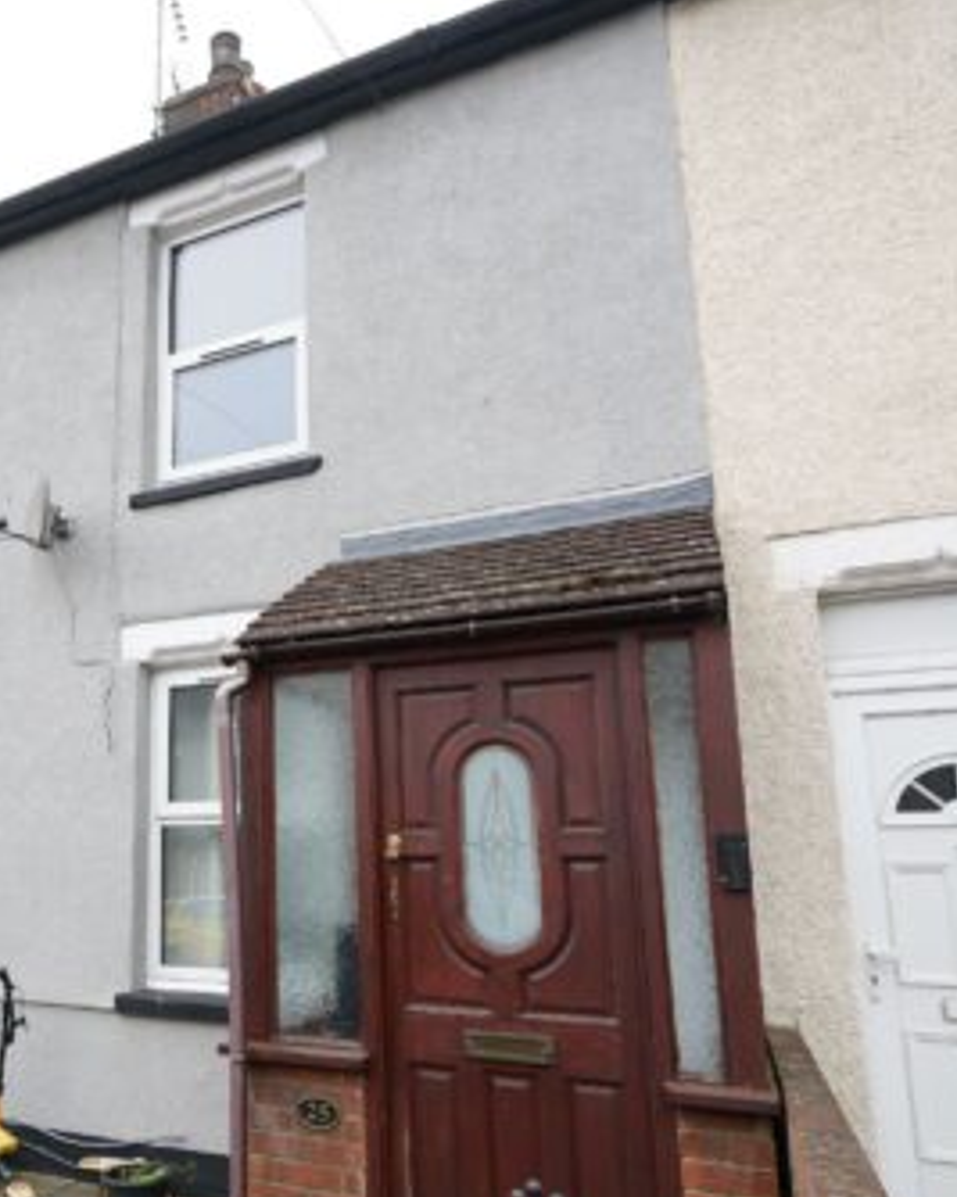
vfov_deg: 63.7
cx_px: 183
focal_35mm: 27
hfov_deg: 49.8
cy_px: 699
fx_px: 956
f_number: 5
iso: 500
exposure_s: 1/320
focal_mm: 16
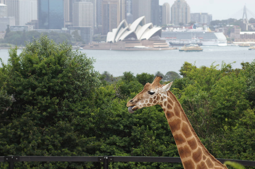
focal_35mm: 180
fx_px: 1274
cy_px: 84
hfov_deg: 11.4
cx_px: 128
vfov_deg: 7.6
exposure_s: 1/320
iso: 200
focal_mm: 120
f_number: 6.3
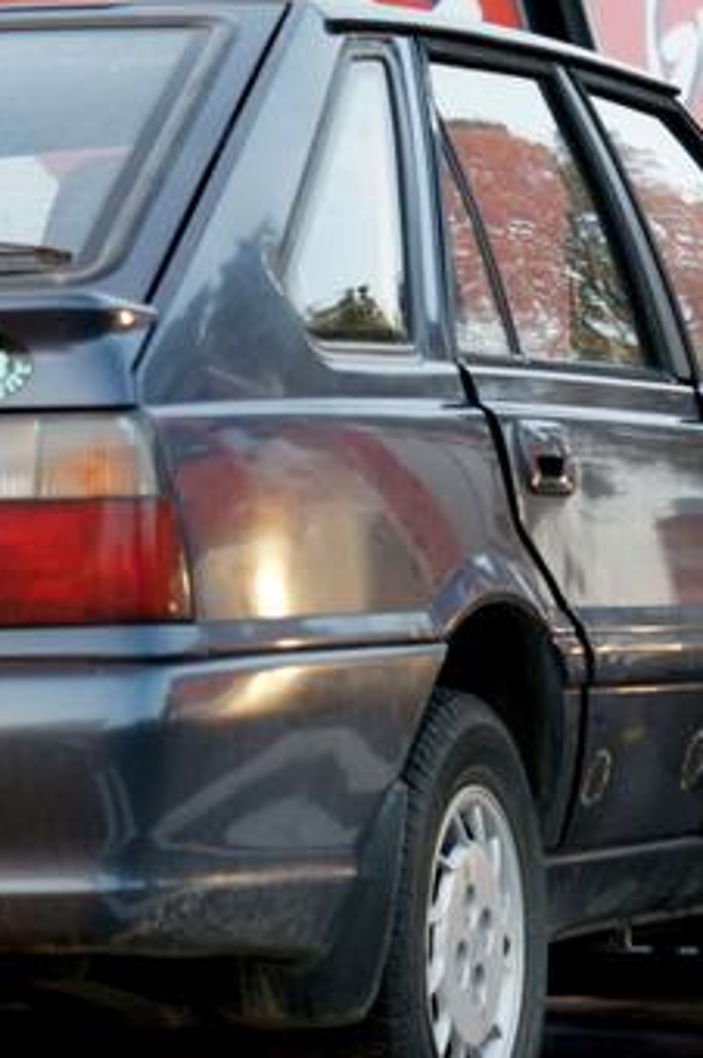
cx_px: 880
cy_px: 461
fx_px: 6220
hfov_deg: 6.4
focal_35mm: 212
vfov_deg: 9.7
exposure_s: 1/125
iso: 250
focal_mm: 75
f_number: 2.8
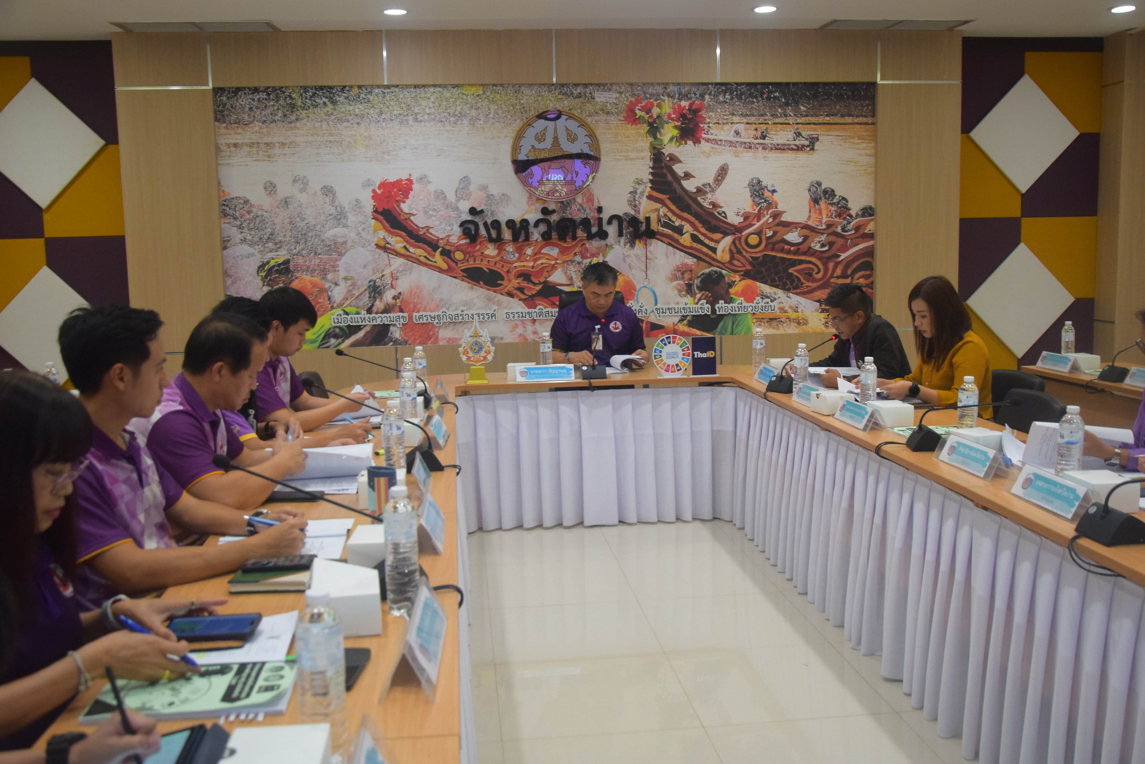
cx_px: 572
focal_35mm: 33
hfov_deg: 57.2
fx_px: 1050
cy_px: 382
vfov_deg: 40.0
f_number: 5
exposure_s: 1/125
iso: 2000
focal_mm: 22
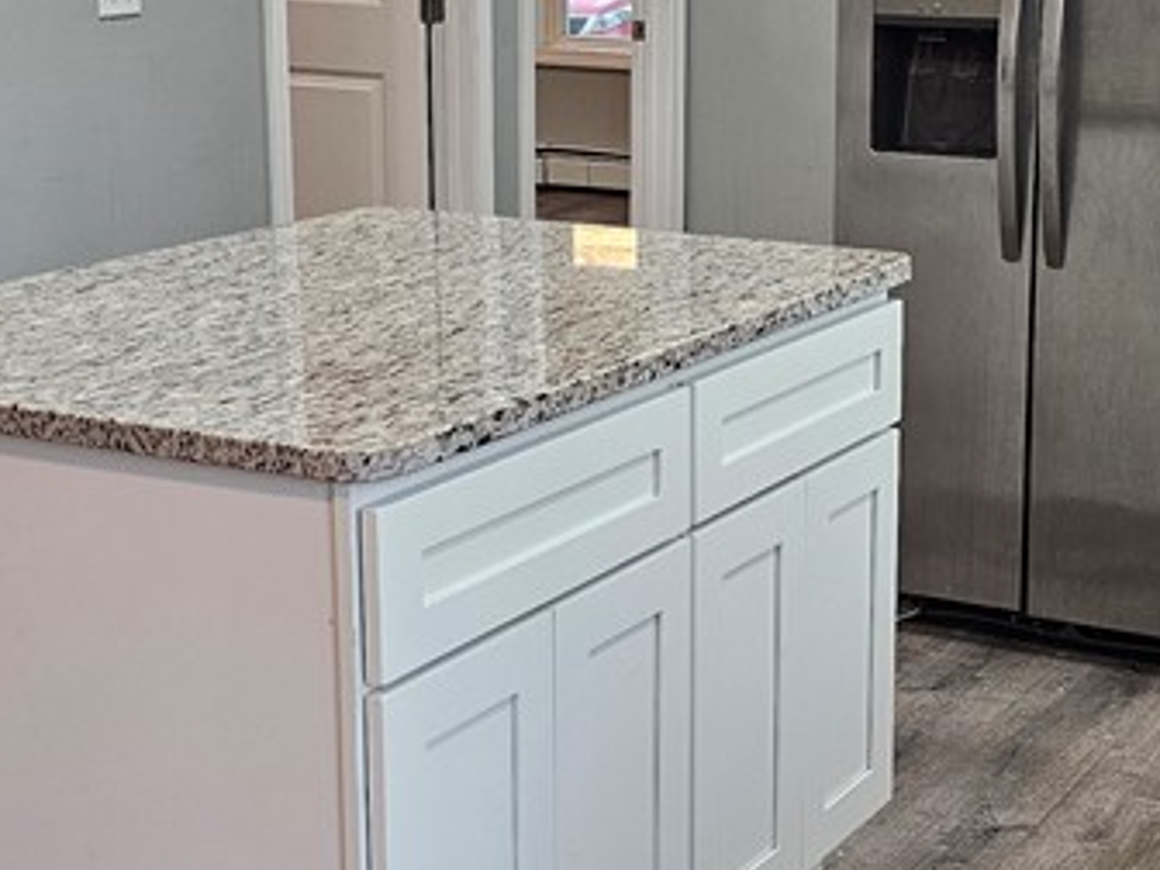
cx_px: 753
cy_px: 387
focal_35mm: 70
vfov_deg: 21.0
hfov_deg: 27.6
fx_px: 2346
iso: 200
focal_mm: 6.3
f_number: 1.7
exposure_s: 1/120
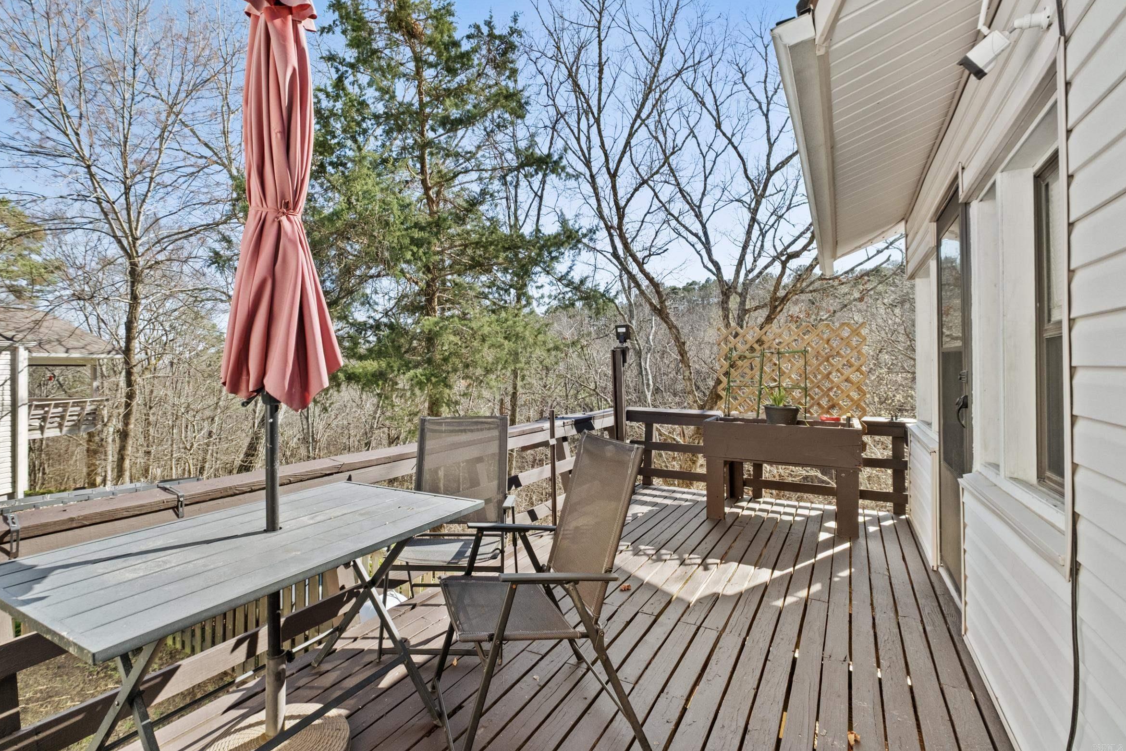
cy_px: 353
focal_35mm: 16
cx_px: 539
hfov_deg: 96.7
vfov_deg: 73.7
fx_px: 500
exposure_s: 1/60
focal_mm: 10
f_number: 7.1
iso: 400
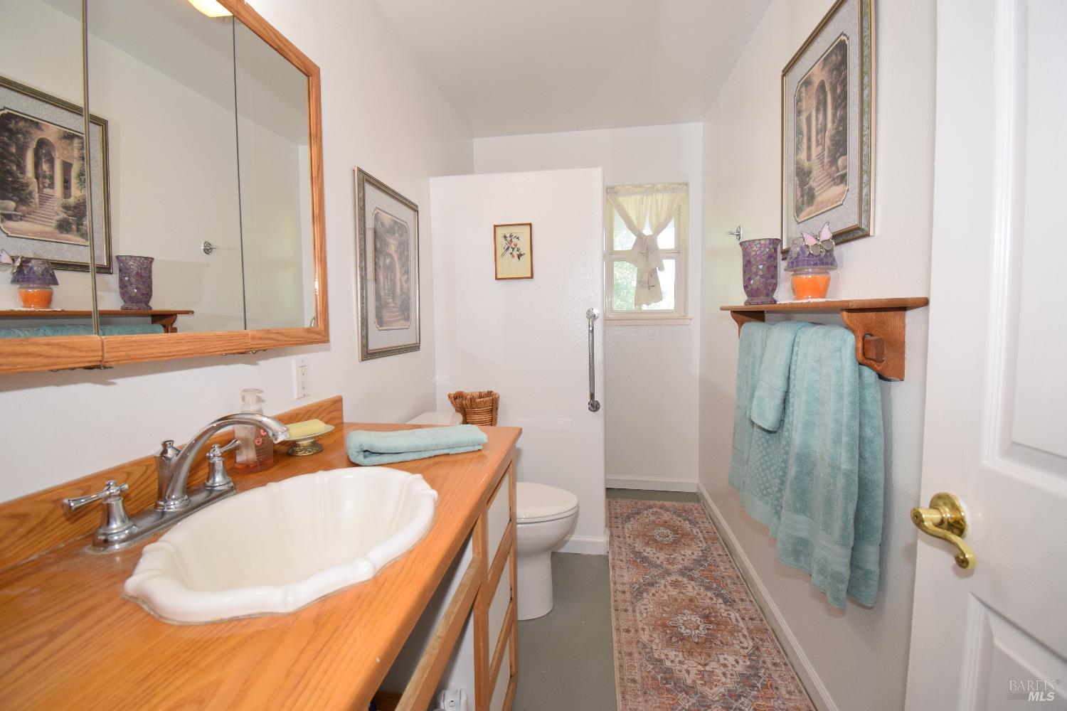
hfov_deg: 100.4
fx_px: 445
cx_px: 534
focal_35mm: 15
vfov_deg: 77.3
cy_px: 356
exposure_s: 1/125
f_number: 5.6
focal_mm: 10
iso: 800
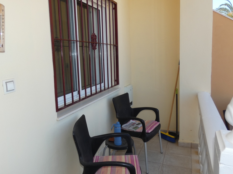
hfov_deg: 61.2
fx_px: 195
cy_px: 83
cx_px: 96
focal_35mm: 29
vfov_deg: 48.2
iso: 80
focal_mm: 3.6
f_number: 2.8
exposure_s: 1/400
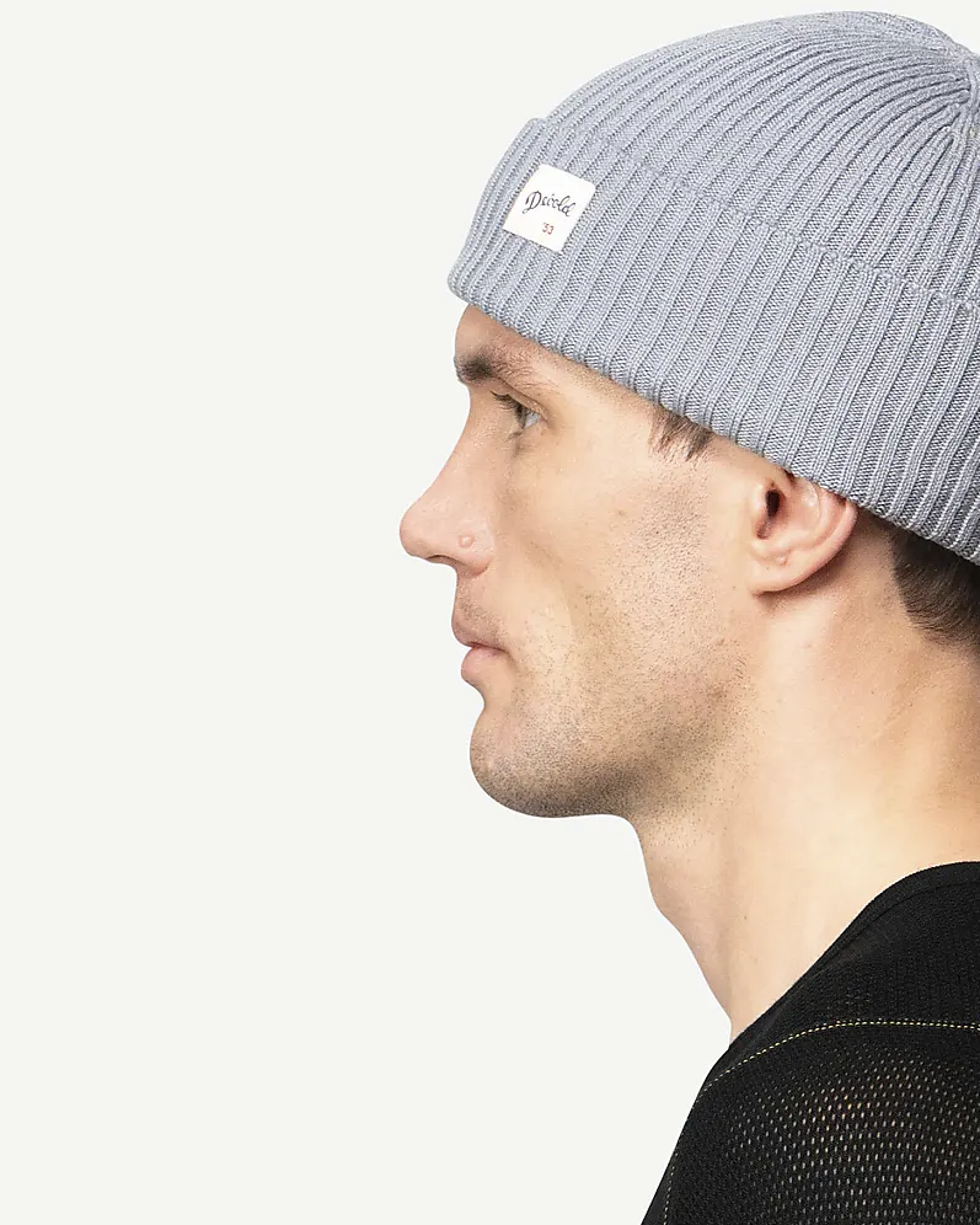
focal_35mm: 380
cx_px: 879
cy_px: 2937
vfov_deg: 5.0
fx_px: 13775
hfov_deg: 4.1
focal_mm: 70
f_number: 5
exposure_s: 1/60
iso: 500
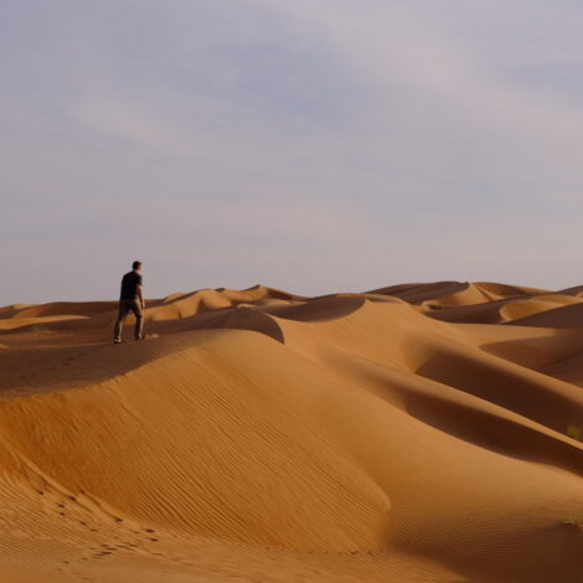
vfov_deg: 18.7
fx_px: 1772
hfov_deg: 18.7
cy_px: 305
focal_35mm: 93
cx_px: 347
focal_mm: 44.4
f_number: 5.6
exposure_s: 1/550
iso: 160
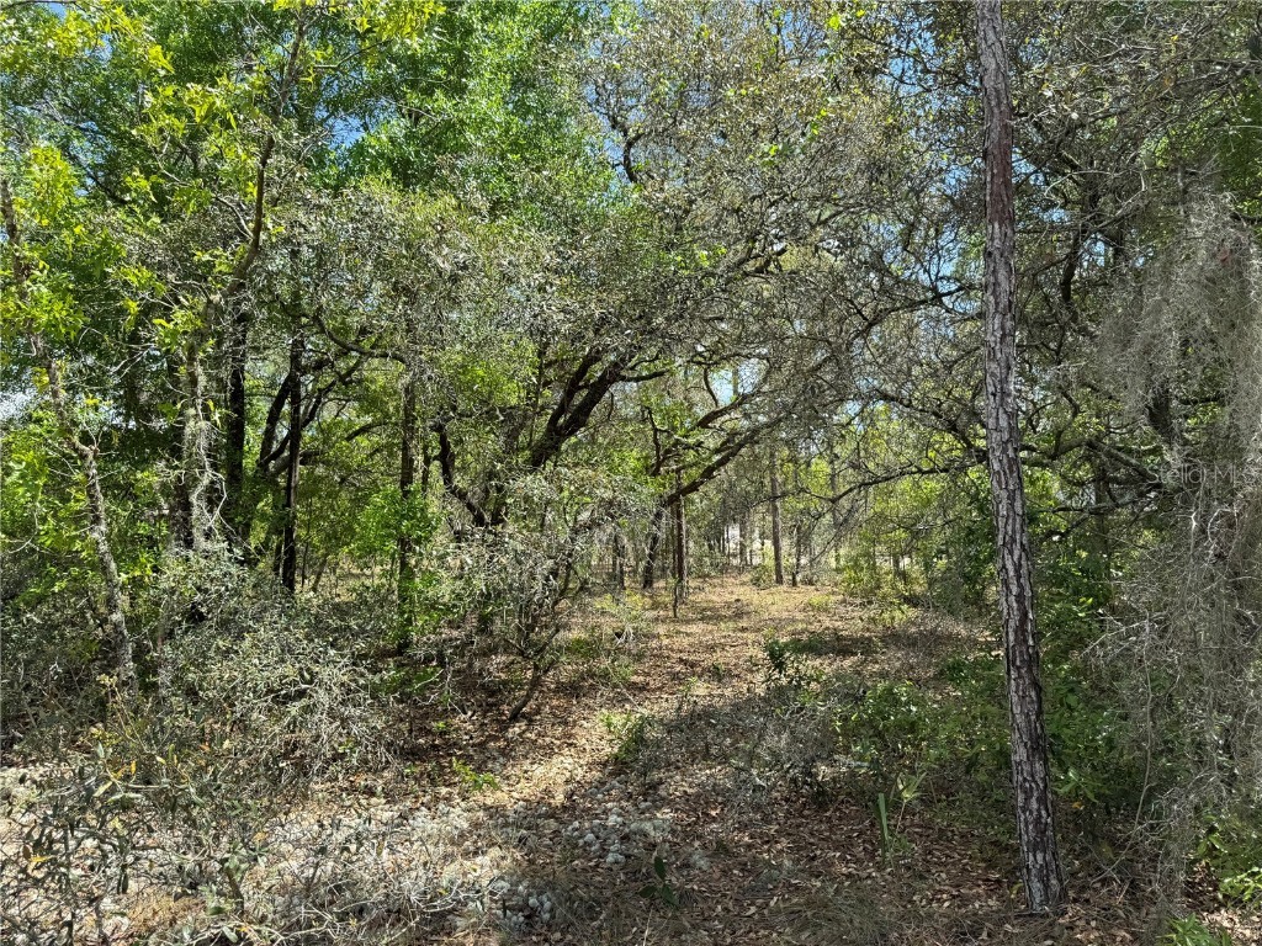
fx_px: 875
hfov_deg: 71.6
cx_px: 631
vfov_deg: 56.8
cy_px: 473
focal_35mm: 24
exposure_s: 1/1193
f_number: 1.78
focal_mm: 6.76
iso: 80
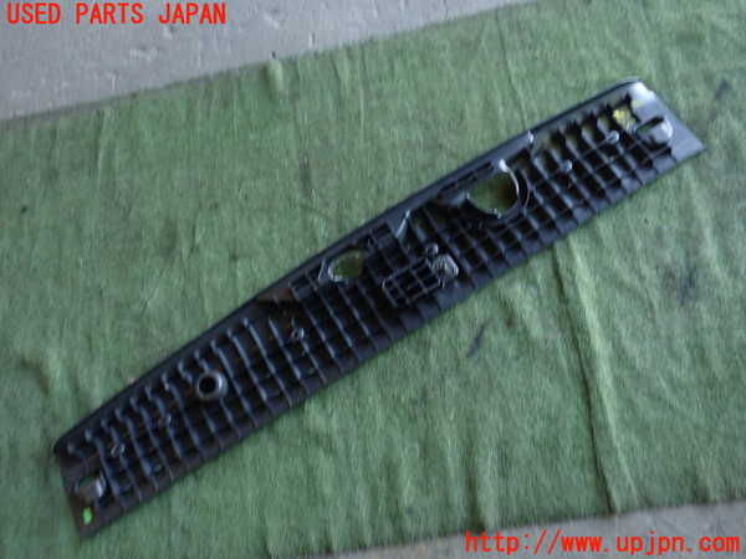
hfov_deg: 60.0
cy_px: 280
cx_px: 373
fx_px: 647
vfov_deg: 46.8
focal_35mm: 30
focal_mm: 5.4
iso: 200
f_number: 2.3
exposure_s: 1/40
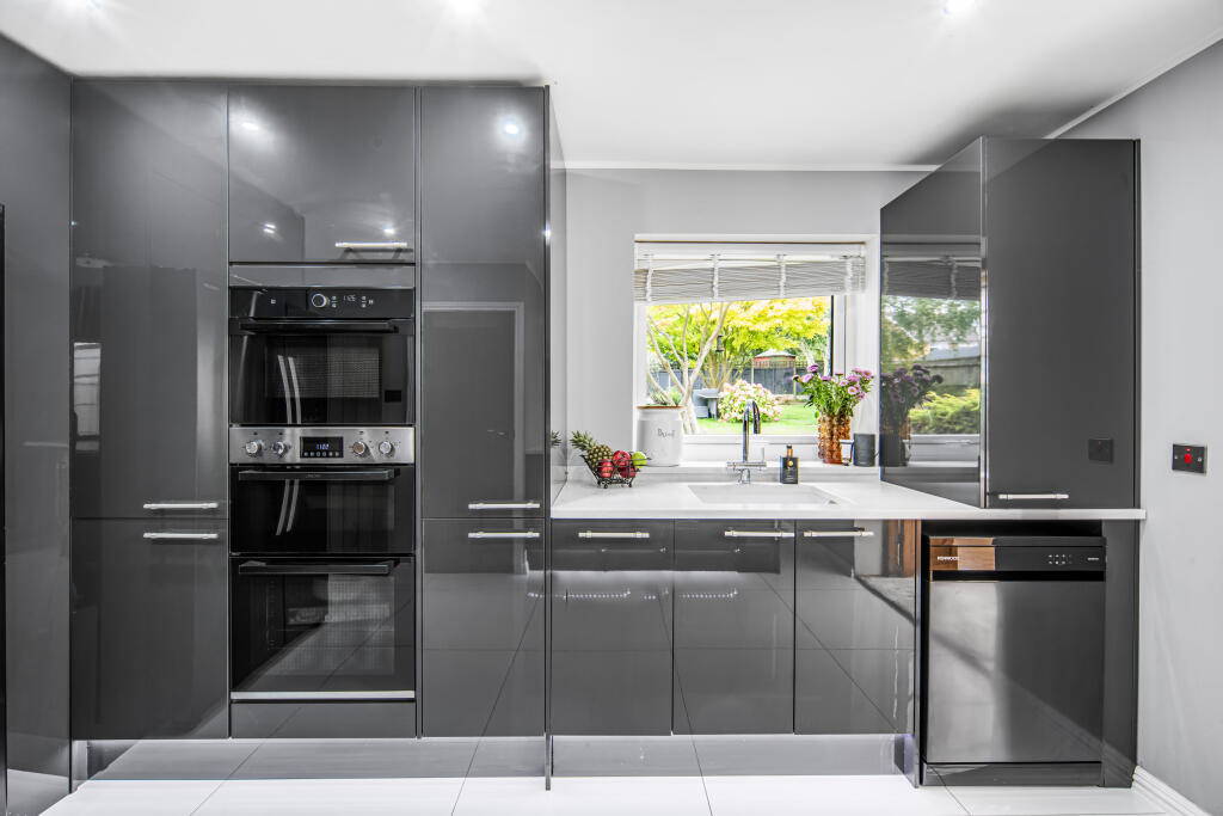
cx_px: 612
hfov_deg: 90.0
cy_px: 408
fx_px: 612
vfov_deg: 67.4
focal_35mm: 18
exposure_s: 1/1.25
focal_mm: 18
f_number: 8
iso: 80
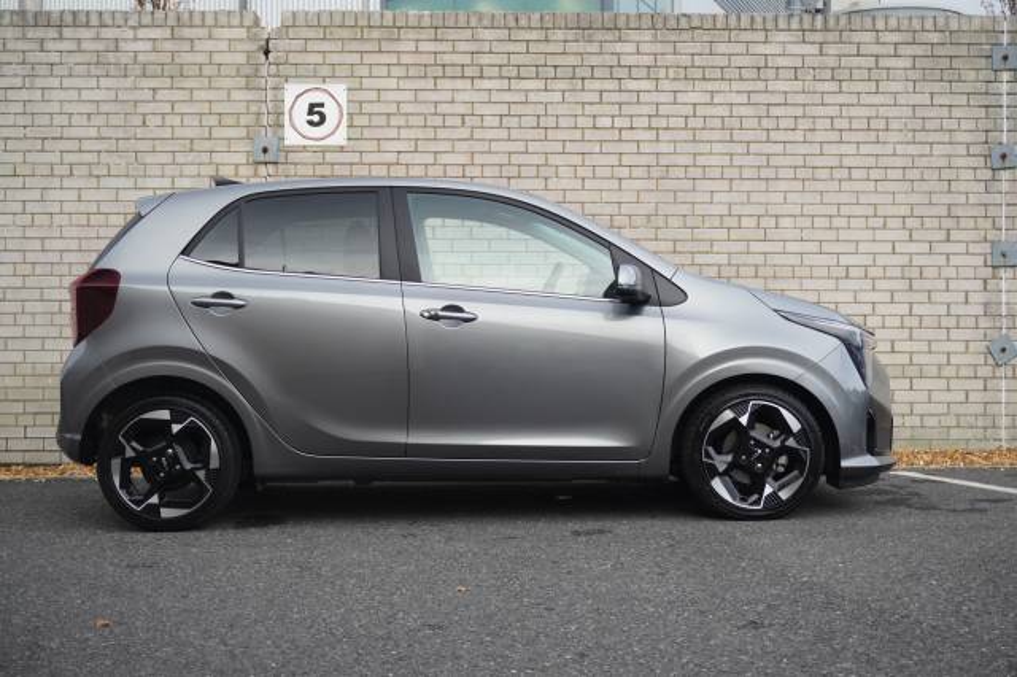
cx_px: 508
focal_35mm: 50
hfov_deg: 40.0
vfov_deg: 27.2
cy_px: 338
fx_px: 1398
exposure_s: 1/160
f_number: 5
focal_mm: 33
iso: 500
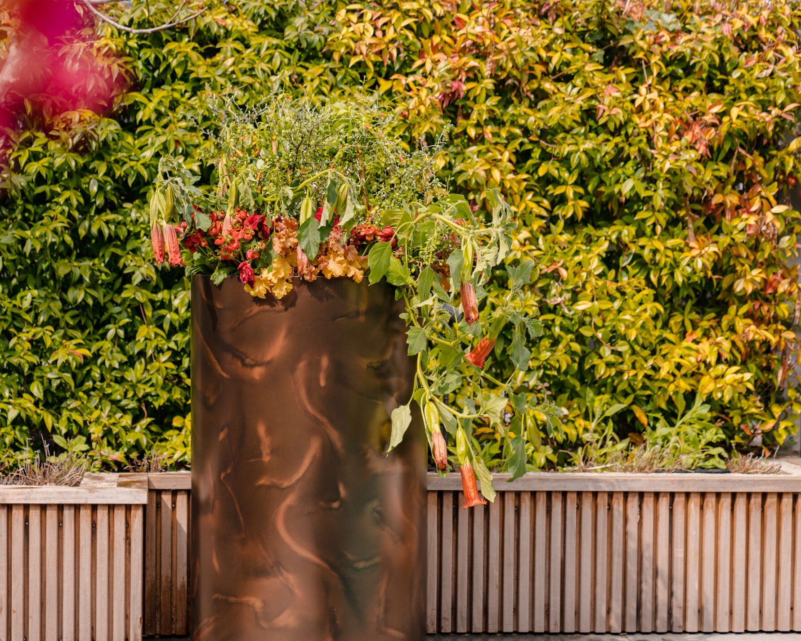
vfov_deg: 18.1
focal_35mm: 85
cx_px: 265
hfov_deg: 22.4
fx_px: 2015
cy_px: 365
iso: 100
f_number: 2.8
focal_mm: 63
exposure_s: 1/1250
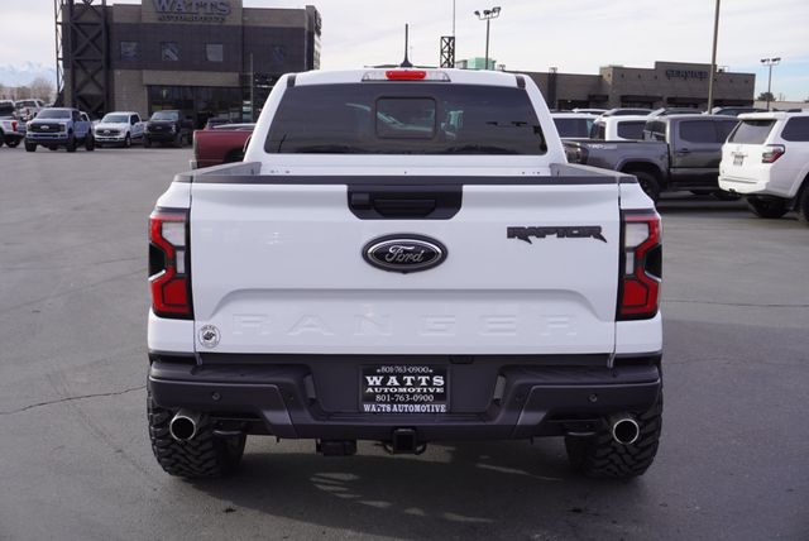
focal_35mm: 40
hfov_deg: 47.9
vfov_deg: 33.1
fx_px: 911
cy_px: 270
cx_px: 404
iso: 100
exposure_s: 1/100
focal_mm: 27
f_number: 8
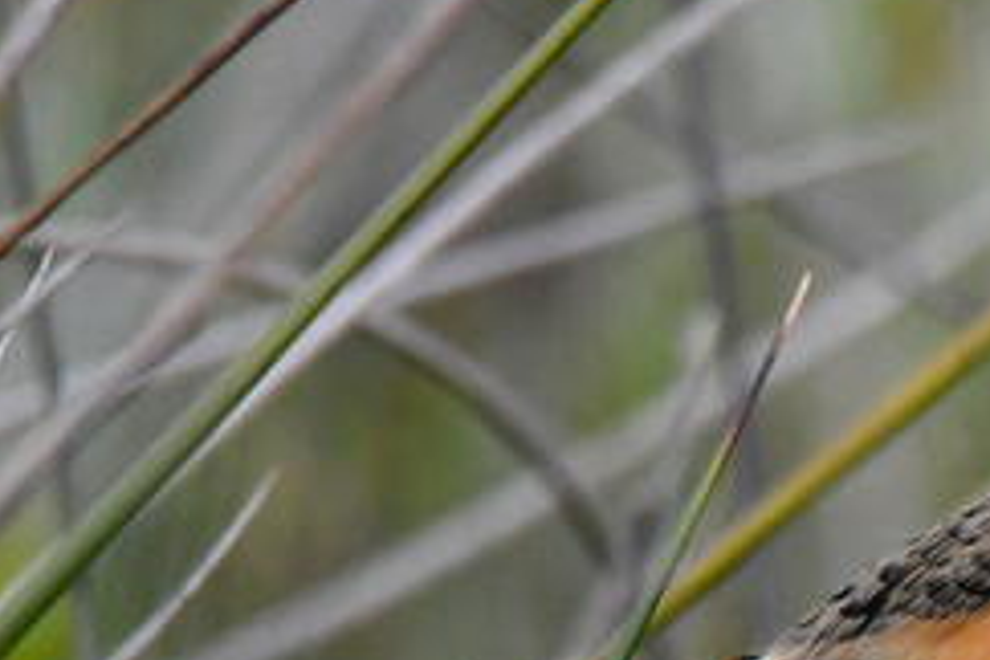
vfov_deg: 0.3
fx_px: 135702
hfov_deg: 0.4
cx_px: 1597
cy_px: 835
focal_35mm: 4935
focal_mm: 700
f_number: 9
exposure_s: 1/1000
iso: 1600
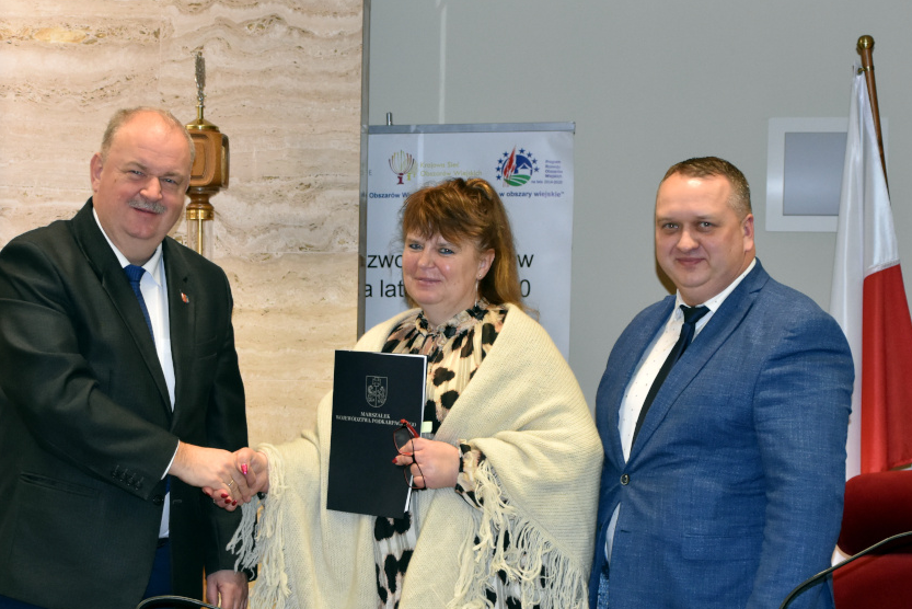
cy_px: 370
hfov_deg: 18.9
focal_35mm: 108
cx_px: 392
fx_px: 2737
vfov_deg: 12.7
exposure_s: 1/60
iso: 1400
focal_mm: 50
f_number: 5
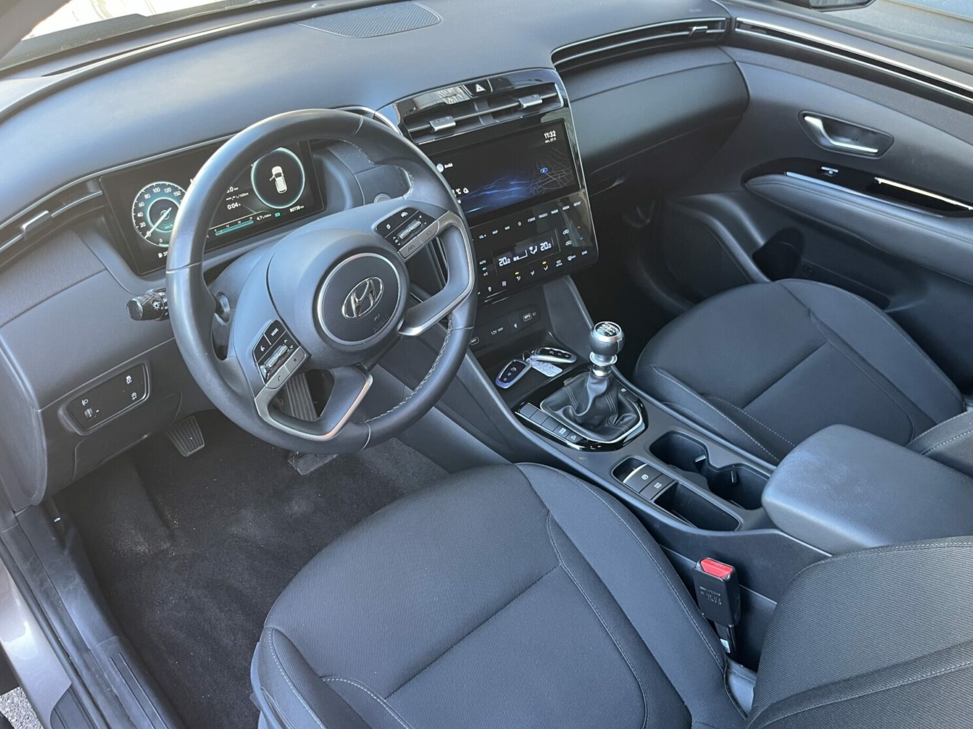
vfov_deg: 51.3
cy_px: 366
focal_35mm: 27
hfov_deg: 65.3
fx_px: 759
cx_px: 472
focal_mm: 5.1
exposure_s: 1/60
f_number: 1.6
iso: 160
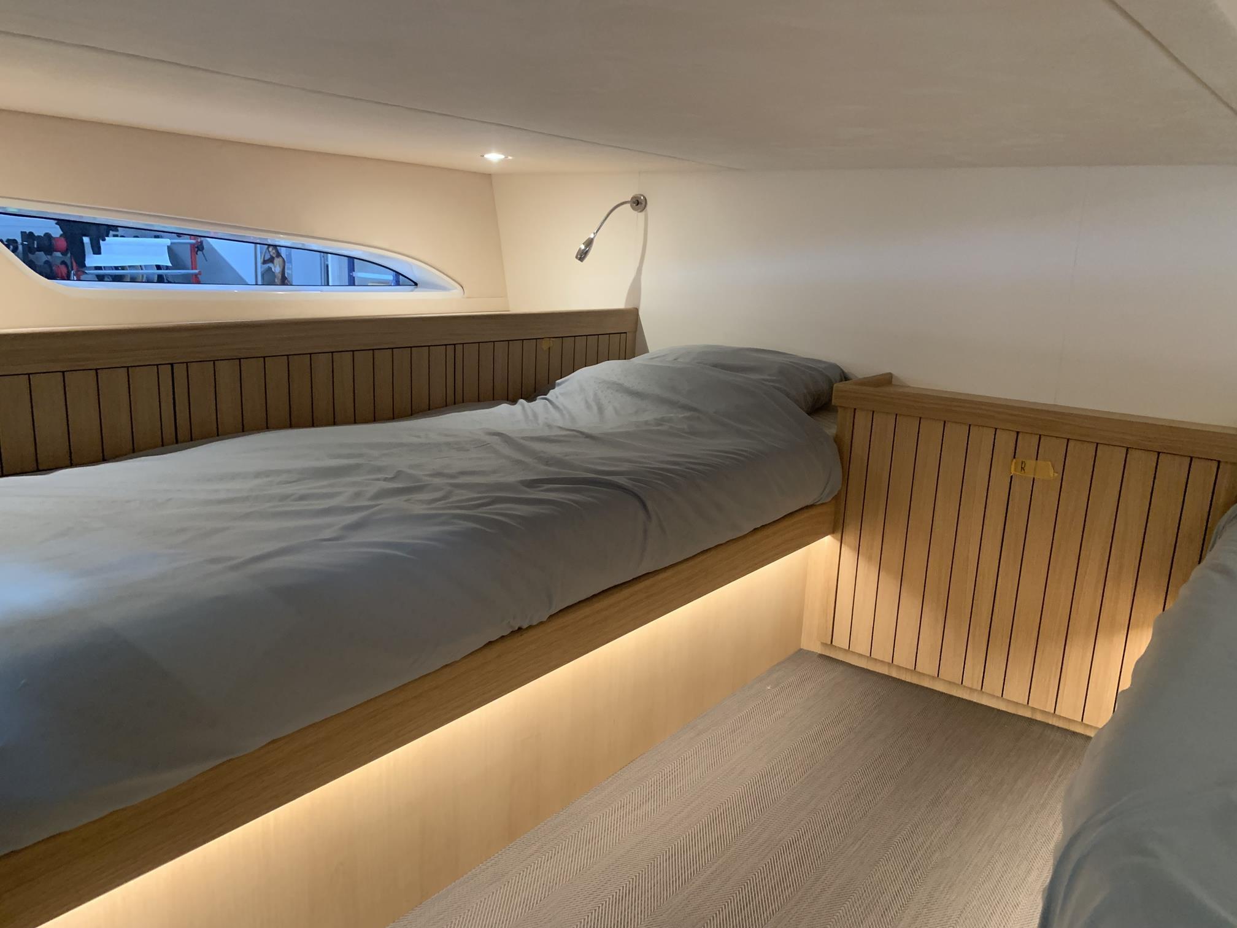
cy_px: 464
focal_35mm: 26
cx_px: 618
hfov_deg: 67.3
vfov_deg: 53.1
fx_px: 929
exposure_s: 1/60
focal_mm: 4.25
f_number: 1.8
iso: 250
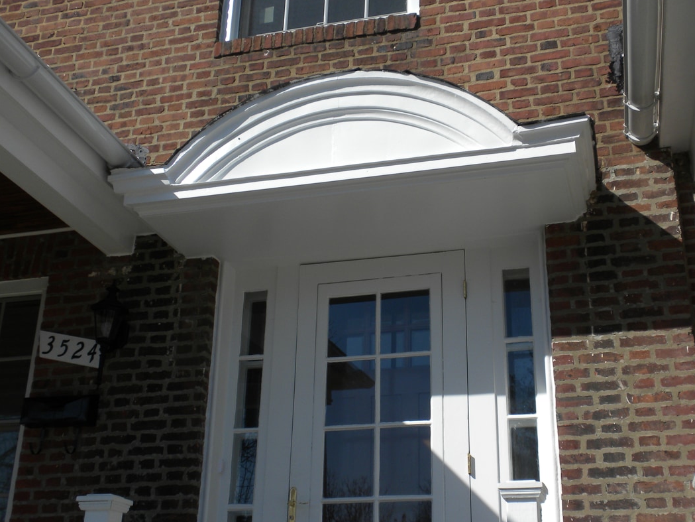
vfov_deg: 30.9
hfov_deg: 40.3
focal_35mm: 47
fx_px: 944
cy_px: 280
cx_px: 398
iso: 64
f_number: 10
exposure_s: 1/177
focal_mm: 6.6
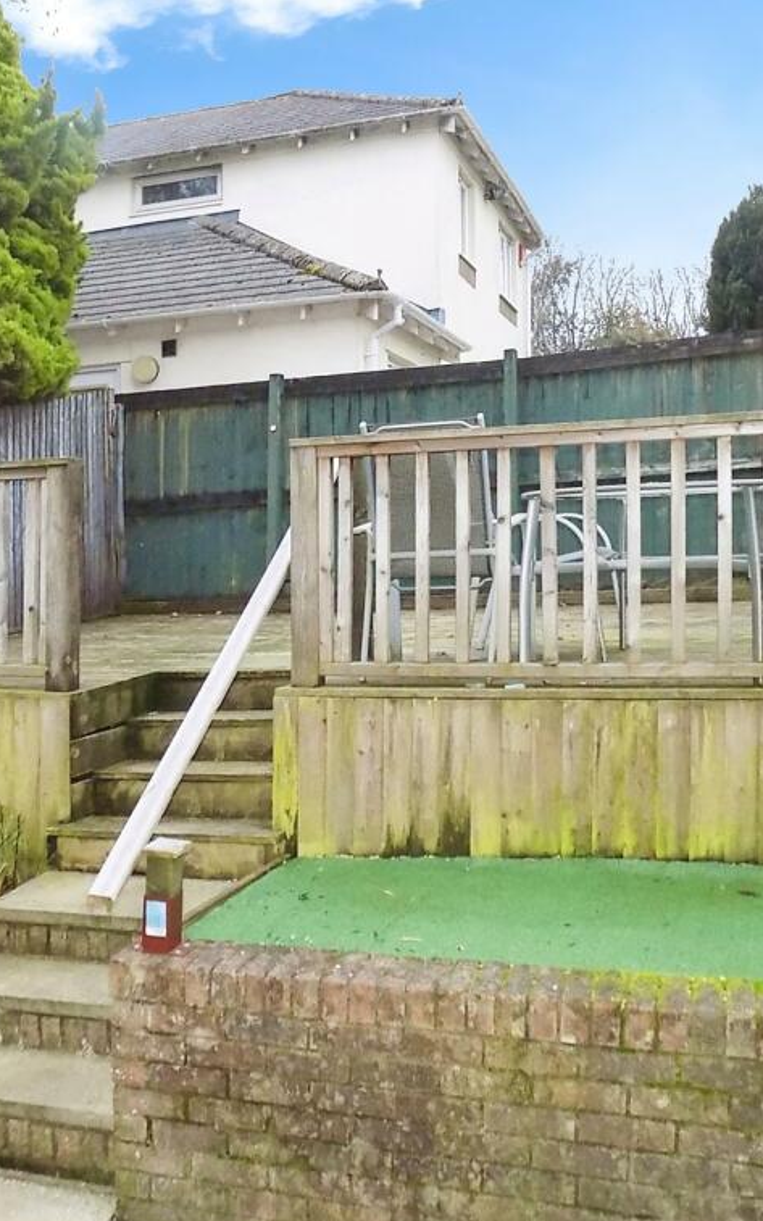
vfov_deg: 58.1
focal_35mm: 33
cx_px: 353
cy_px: 617
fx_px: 1098
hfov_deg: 38.3
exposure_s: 1/30
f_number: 3.1
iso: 450
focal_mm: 4
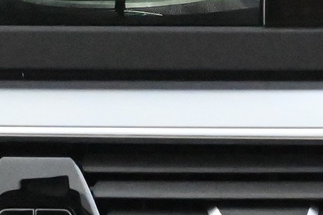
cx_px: 47
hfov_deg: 8.0
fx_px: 2296
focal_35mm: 256
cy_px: 226
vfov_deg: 5.3
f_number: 5
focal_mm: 34
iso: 16000
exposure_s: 1/50
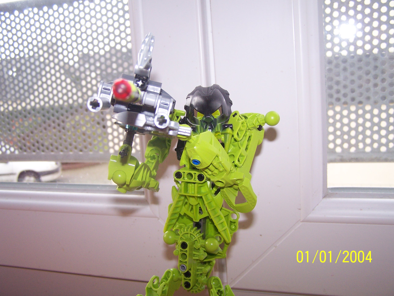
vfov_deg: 37.7
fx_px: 433
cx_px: 197
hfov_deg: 49.0
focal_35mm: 38
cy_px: 148
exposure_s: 1/250
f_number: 2.8
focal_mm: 6.3
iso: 140
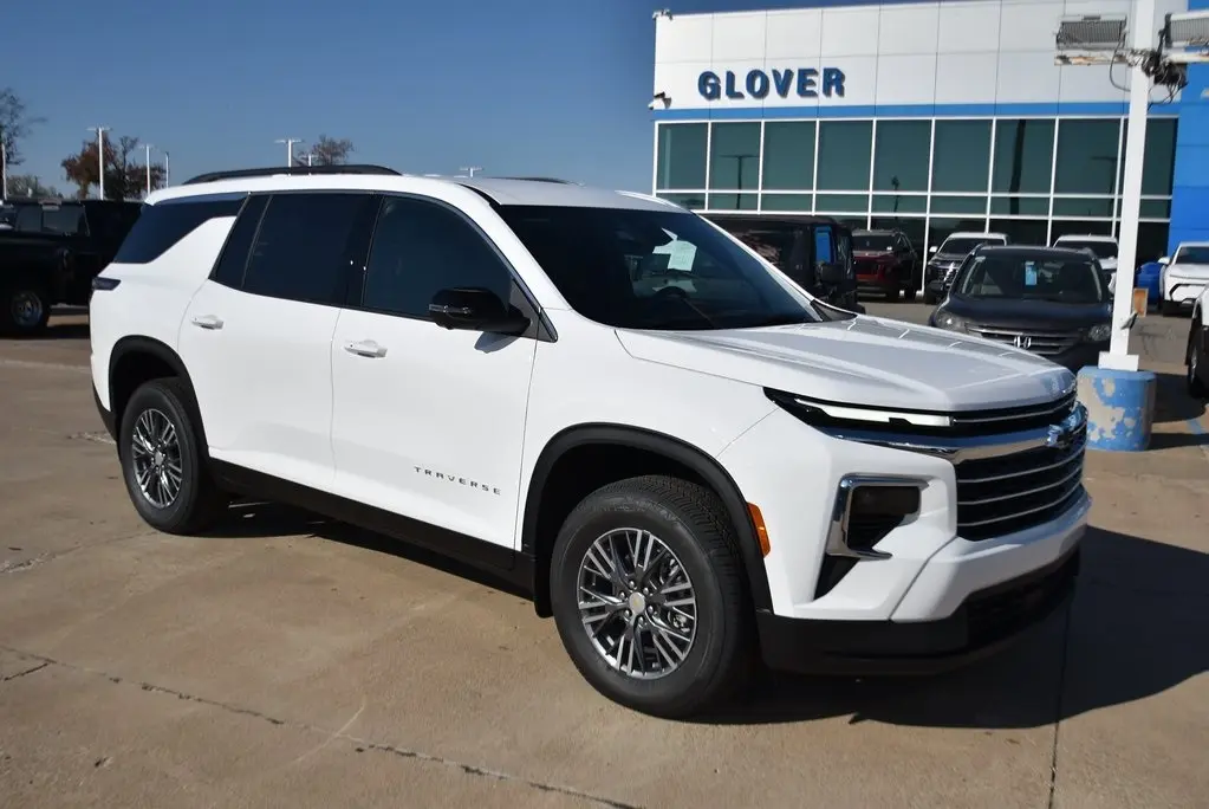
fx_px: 1109
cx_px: 604
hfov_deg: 57.2
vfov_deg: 40.0
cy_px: 404
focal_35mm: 33
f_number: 4.5
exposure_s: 1/2000
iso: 100
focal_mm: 22
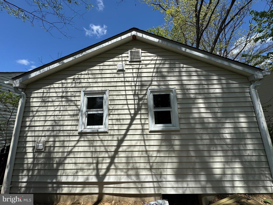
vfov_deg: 85.7
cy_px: 102
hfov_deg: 102.1
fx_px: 110
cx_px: 136
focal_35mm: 14
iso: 50
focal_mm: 2.22
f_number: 2.2
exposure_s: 1/2770
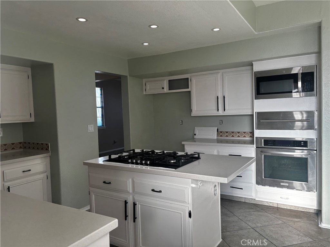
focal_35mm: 26
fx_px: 248
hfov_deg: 67.3
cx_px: 165
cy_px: 124
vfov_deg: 53.1
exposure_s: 1/209
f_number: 1.6
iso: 40
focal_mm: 5.96
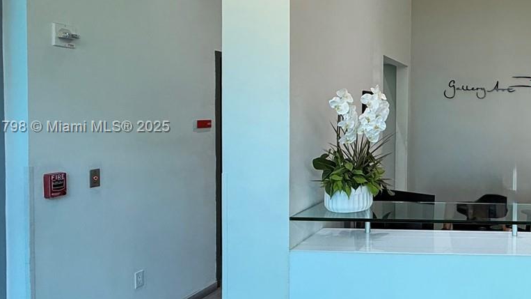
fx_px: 451
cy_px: 128
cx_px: 504
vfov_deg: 36.6
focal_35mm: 32
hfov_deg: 51.6
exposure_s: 1/120
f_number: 2.2
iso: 160
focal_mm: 2.22
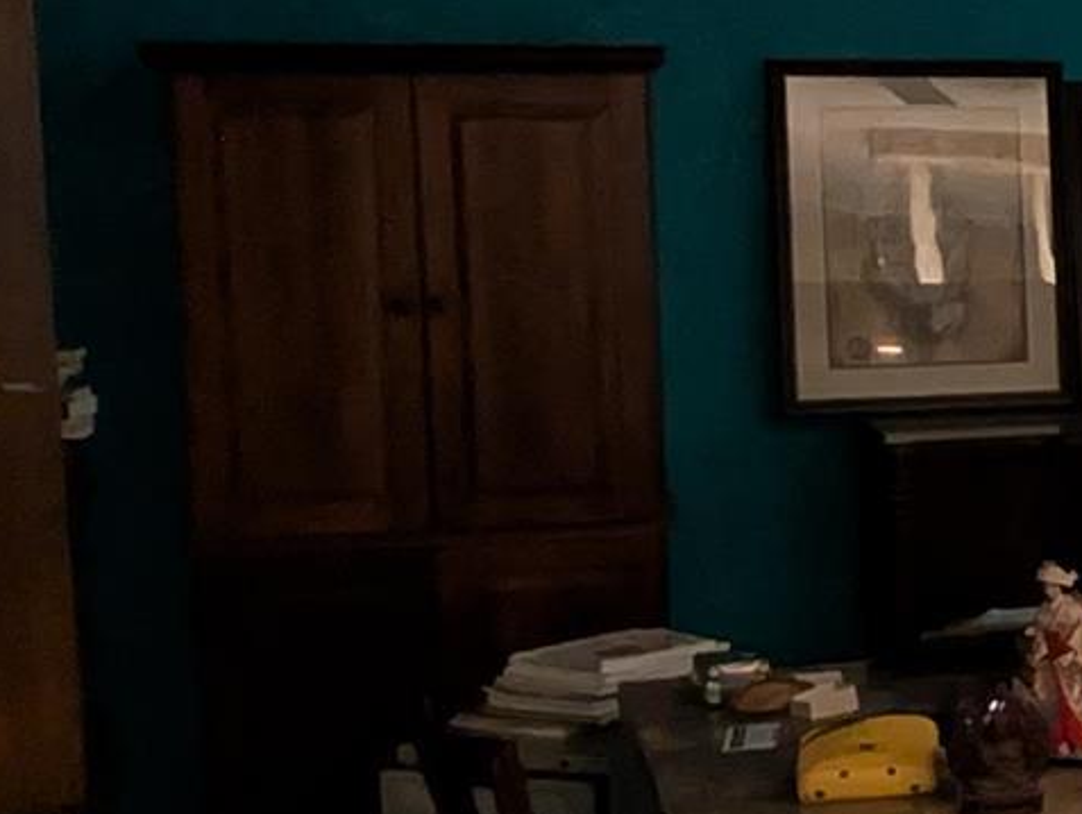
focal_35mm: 77
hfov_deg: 21.2
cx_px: 1645
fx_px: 2410
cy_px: 358
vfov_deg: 19.2
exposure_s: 1/24
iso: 170
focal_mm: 2.02
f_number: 1.7
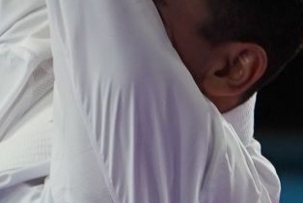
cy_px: 61
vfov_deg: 0.9
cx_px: -428
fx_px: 12923
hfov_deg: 1.3
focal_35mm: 1534
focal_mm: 179
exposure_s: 1/1000
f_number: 2.8
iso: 1000
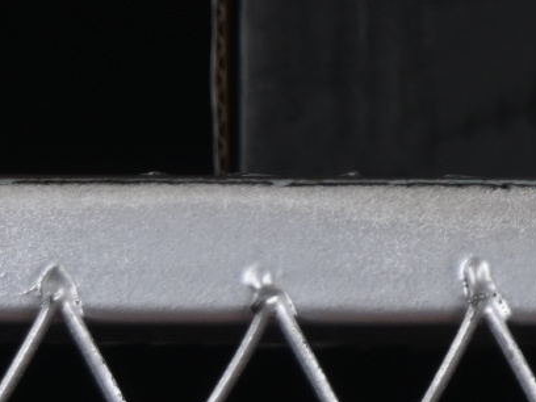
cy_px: -560
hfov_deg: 3.9
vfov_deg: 3.0
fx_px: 7618
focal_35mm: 492
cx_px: 1553
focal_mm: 50
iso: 160
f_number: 8
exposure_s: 1/80
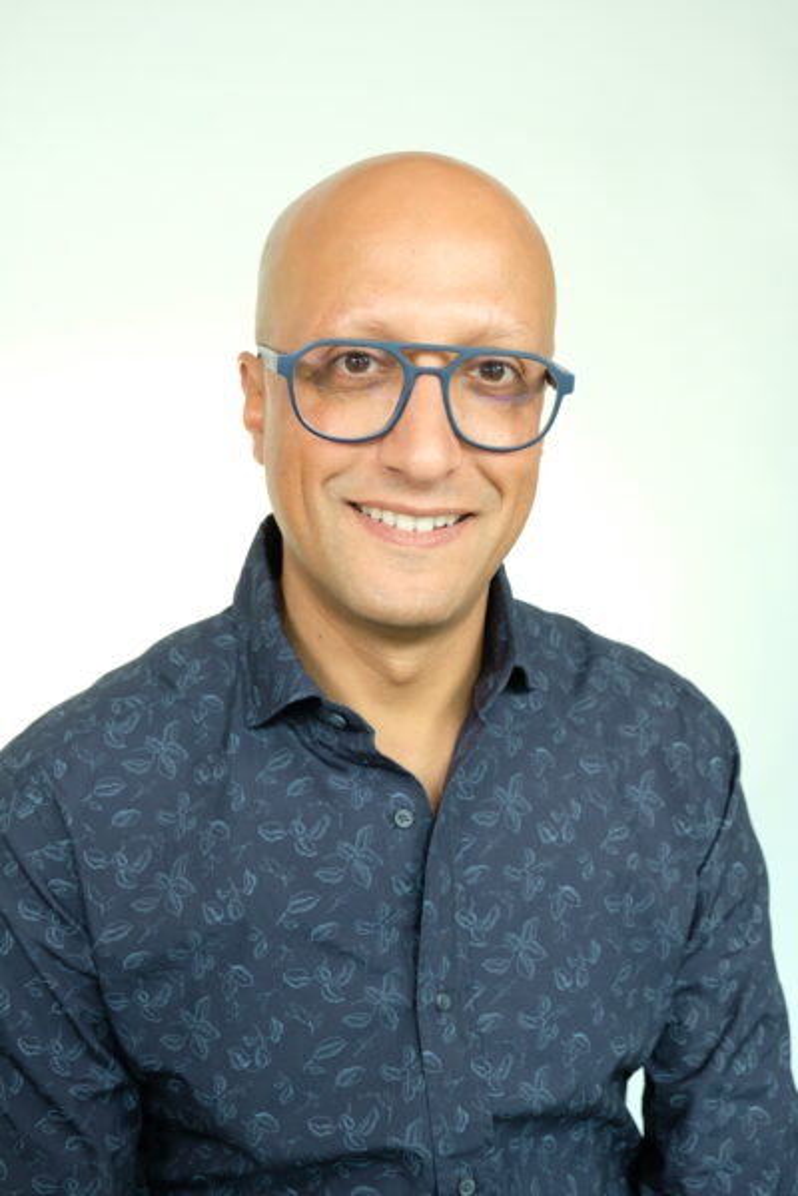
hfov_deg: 30.5
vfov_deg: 44.5
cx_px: 399
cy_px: 598
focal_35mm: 44
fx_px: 1463
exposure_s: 1/60
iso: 800
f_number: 3.6
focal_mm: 29.2
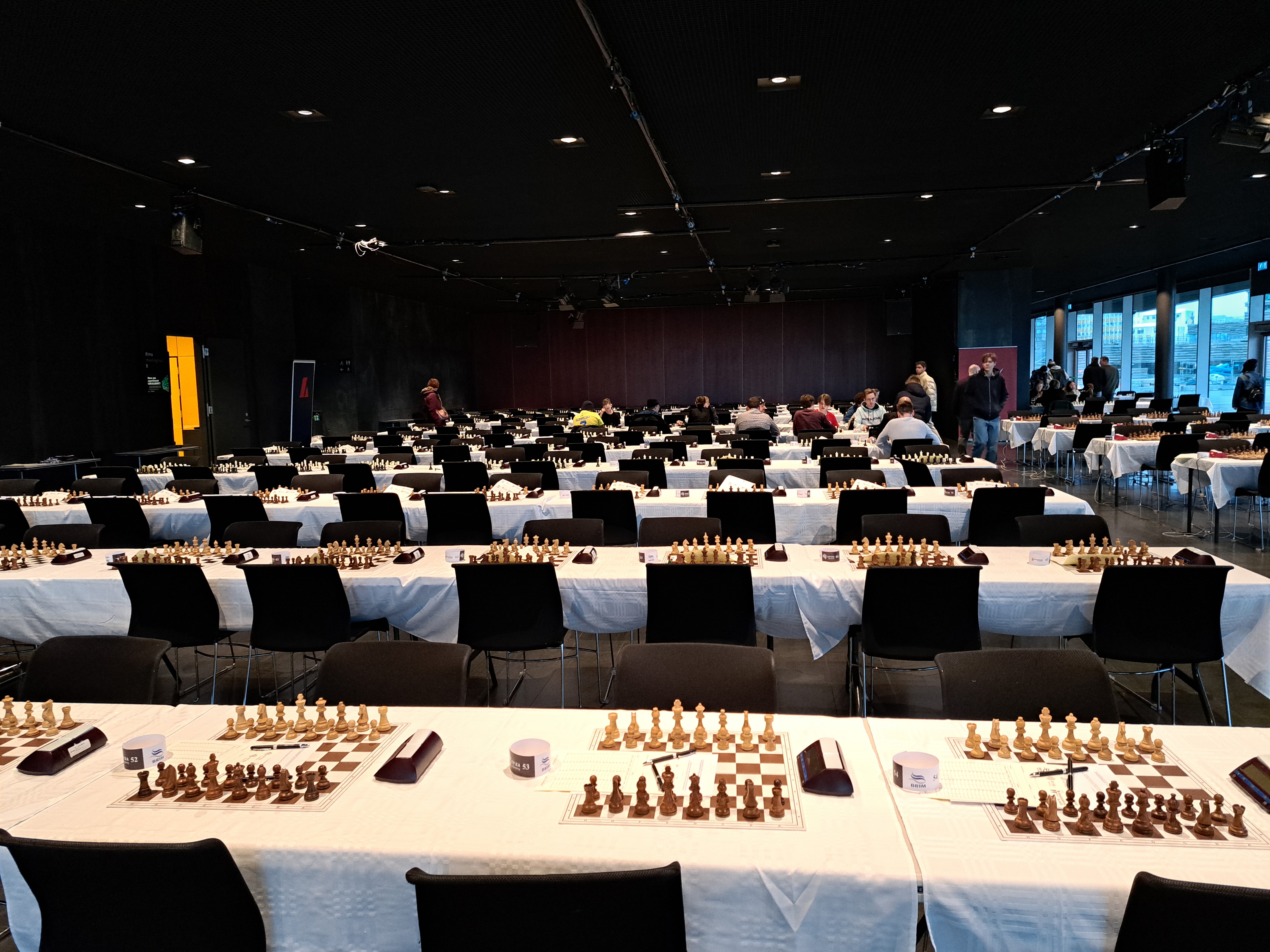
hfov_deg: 71.6
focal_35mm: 24
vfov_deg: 56.8
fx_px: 881
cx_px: 635
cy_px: 476
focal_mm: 5.23
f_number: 1.8
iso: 250
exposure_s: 1/50
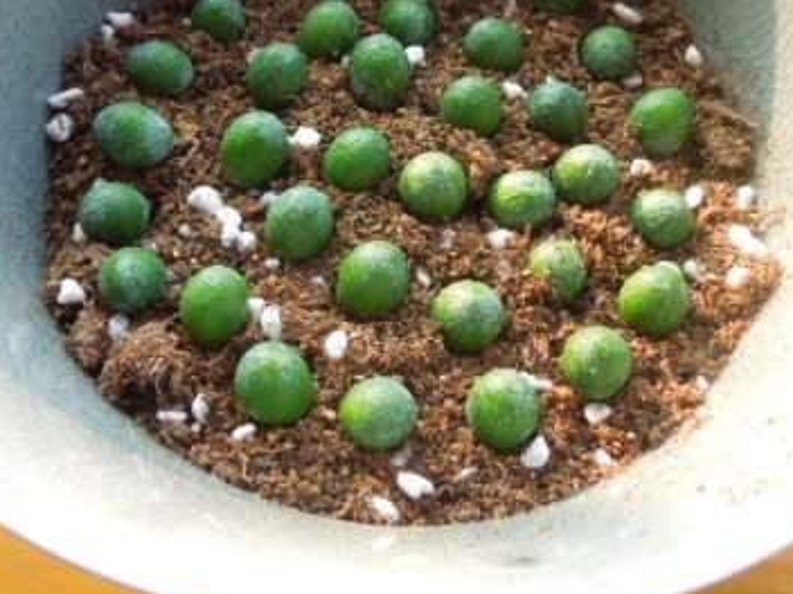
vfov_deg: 29.2
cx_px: 410
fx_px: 1123
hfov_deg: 38.9
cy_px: 147
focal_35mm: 49
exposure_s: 1/40
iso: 100
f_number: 3.3
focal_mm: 4.5
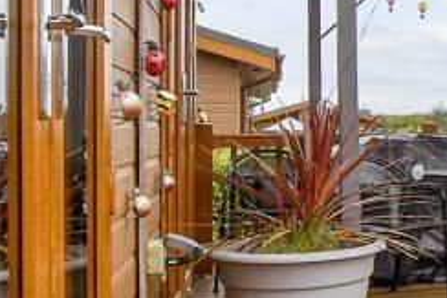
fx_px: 783
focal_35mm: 63
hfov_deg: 25.8
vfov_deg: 21.6
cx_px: 623
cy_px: 111
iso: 250
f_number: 8
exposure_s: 1/160
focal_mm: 10
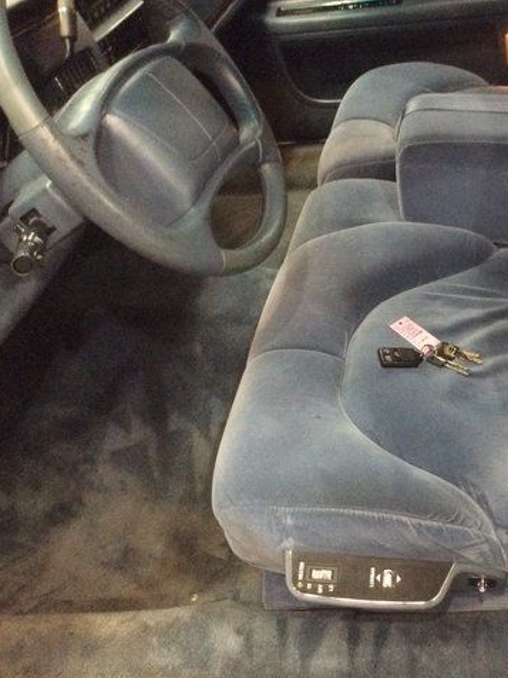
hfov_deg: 32.3
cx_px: 438
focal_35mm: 43
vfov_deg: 43.9
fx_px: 841
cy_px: 339
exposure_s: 1/25
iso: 320
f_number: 2.4
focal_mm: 3.3
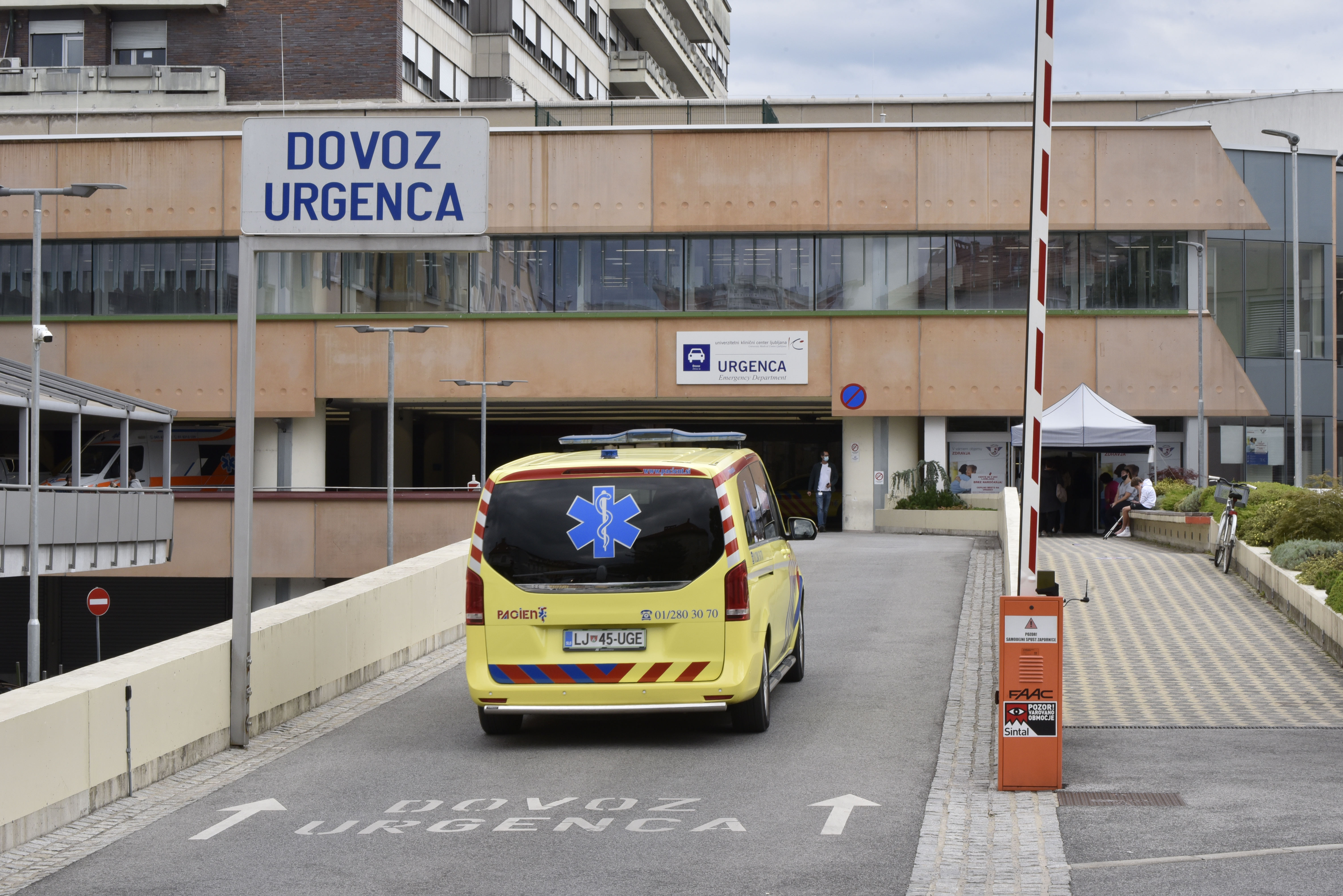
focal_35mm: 80
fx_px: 2985
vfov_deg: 17.1
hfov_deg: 25.4
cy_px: 448
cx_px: 672
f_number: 22
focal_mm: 80
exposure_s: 1/200
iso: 800
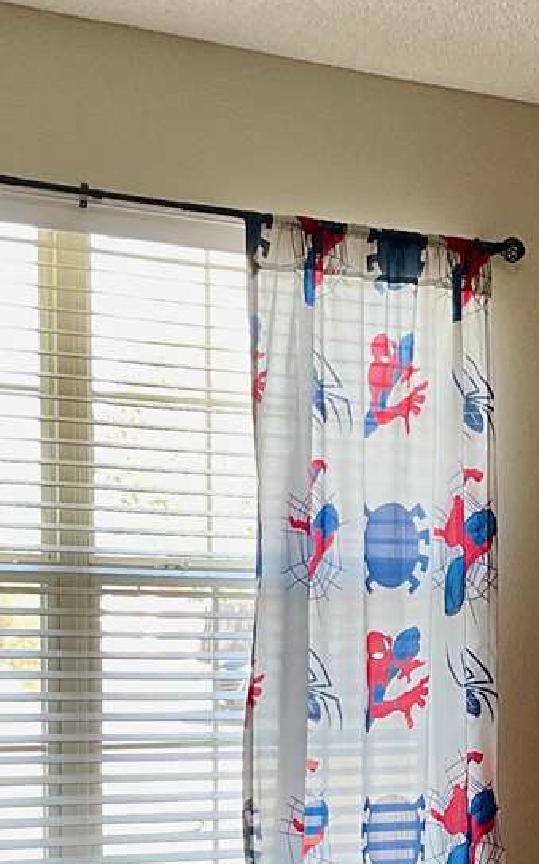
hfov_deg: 14.8
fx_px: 2046
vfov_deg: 23.2
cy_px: 781
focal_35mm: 87
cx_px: 496
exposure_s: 1/60
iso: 50
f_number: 1.8
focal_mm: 3
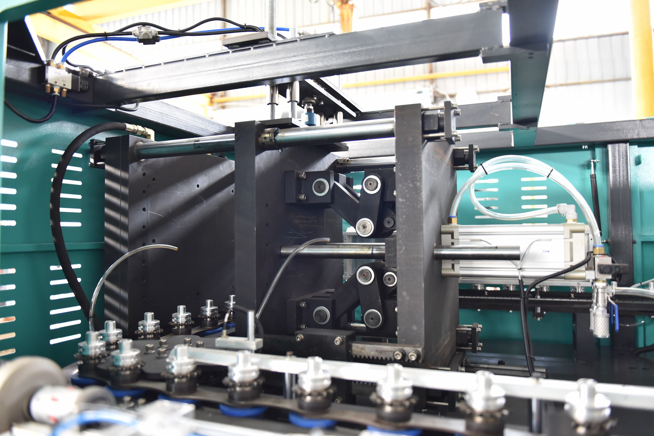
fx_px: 491
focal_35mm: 27
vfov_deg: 48.0
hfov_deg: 67.4
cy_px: 218
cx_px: 327
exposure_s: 1/10
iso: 2000
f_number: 2.8
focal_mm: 27
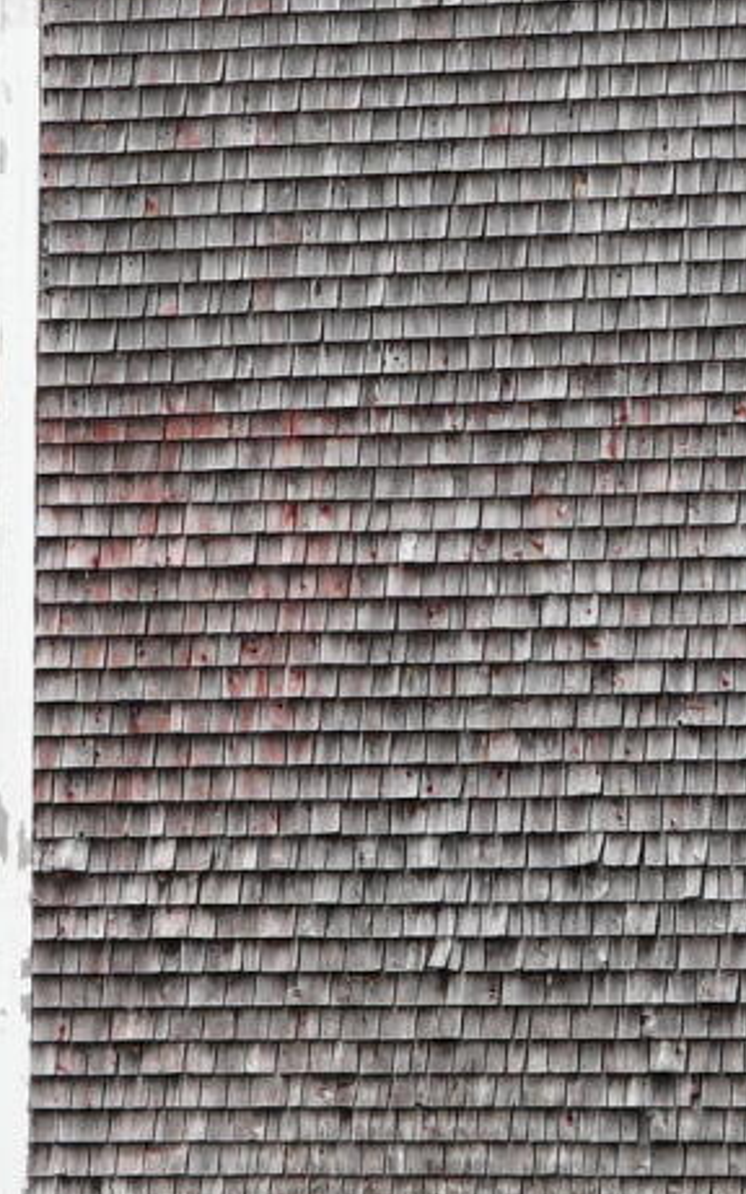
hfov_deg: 5.4
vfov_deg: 8.7
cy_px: 111
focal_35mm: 239
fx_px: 7777
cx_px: 1142
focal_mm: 36
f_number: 5
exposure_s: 1/400
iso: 100
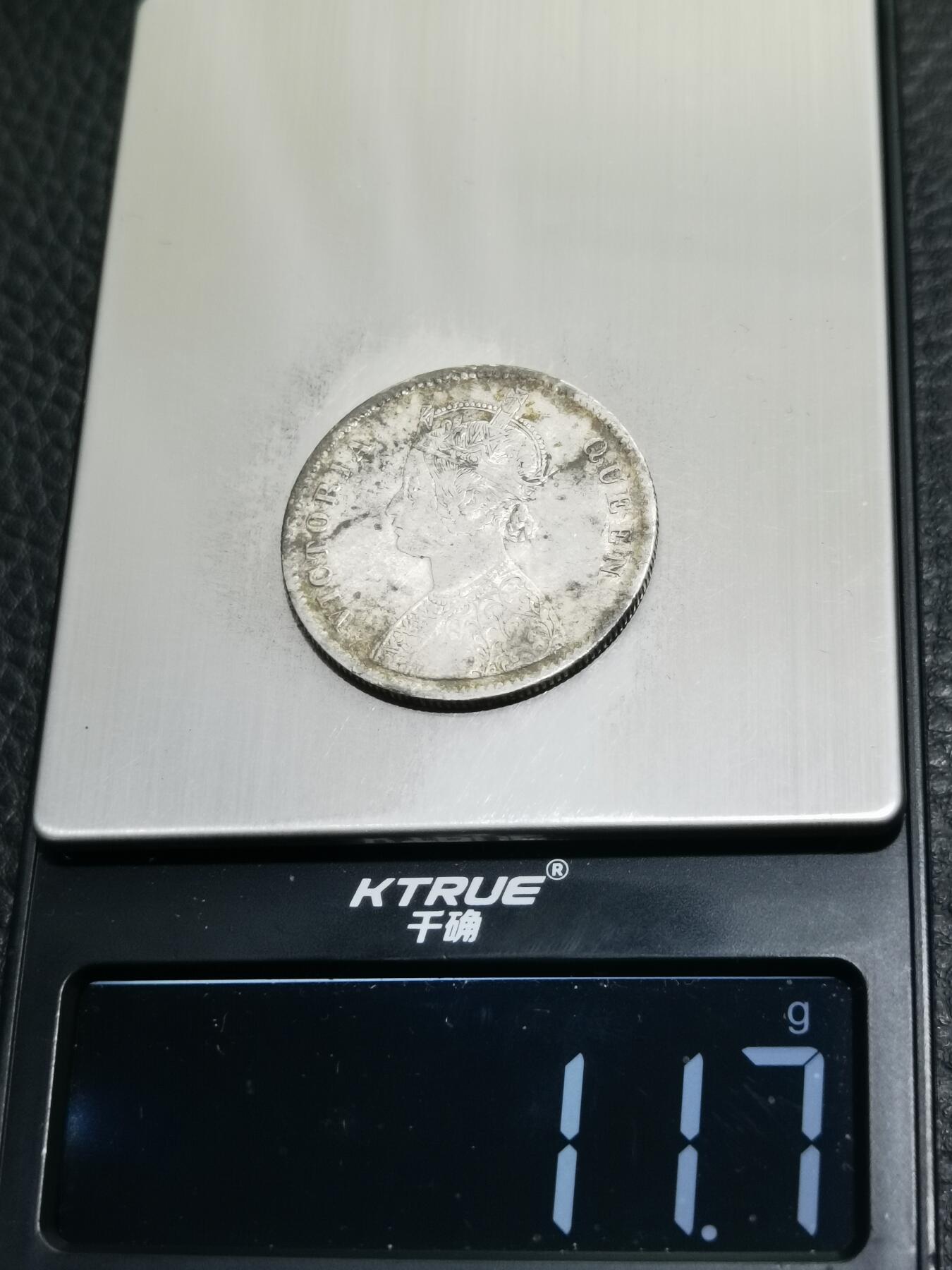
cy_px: 635
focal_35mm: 61
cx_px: 476
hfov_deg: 24.0
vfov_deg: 31.7
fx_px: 2237
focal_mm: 6.67
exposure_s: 1/100
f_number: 1.9
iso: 125
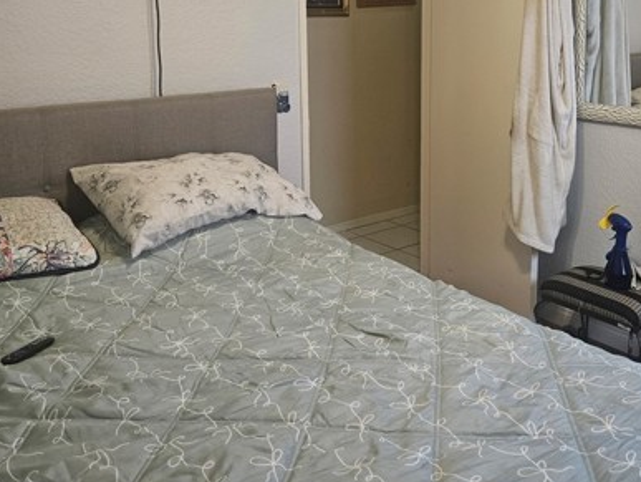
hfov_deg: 48.3
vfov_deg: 36.5
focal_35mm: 38
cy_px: 99
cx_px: 417
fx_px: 704
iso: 320
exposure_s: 1/120
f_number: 1.8
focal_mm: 5.4
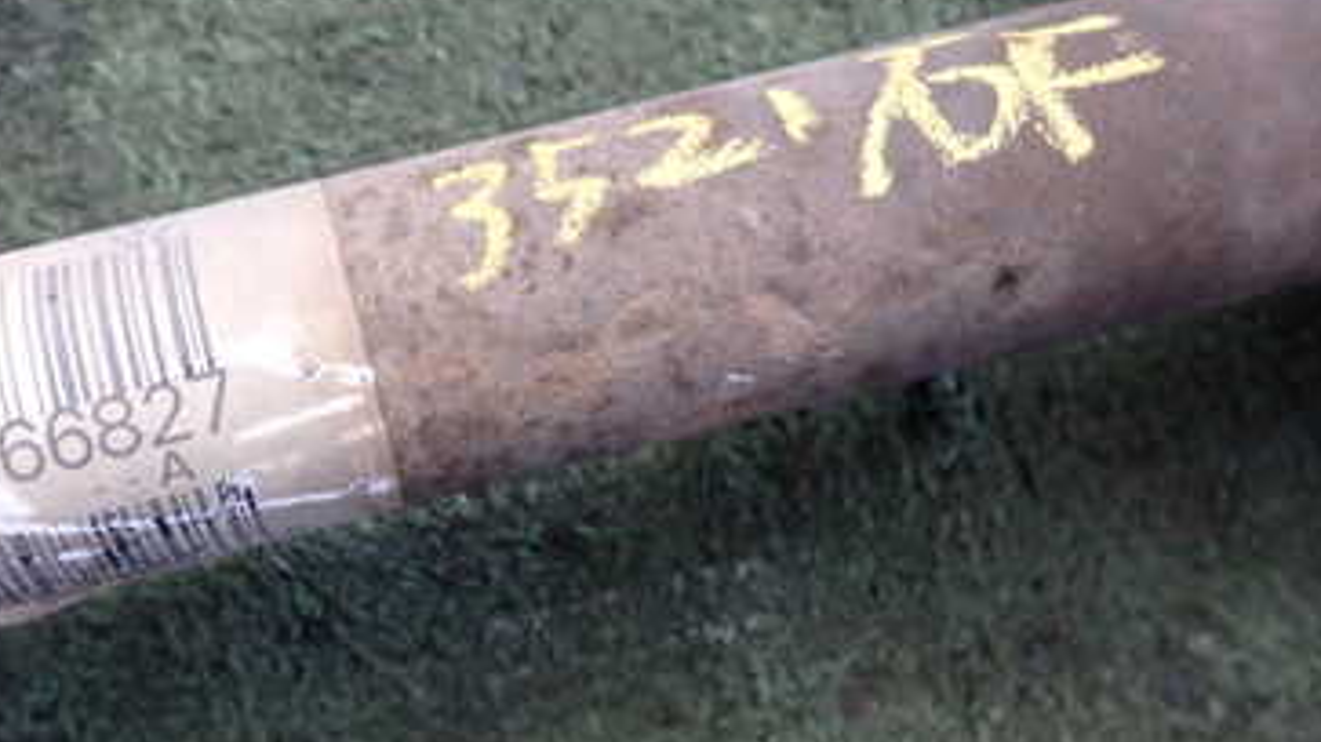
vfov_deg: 26.5
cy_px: 327
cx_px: 451
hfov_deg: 44.9
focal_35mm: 45
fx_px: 1576
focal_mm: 4.5
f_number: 2
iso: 640
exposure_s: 1/30
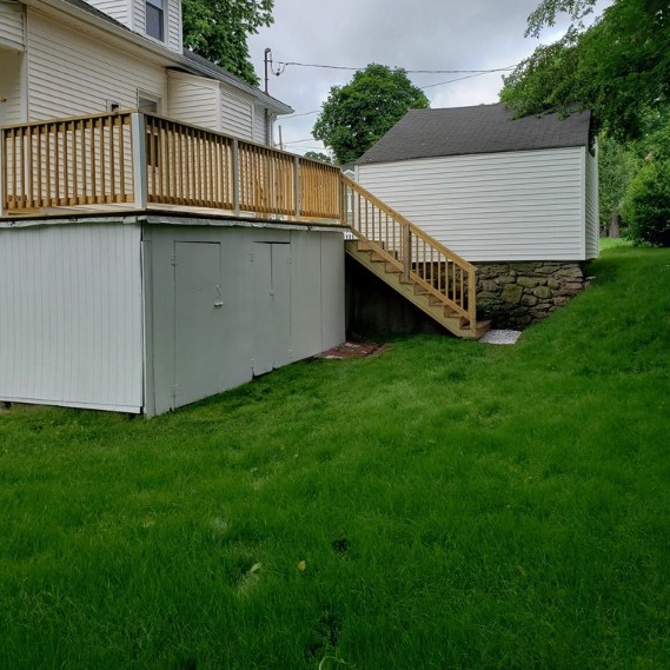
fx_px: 679
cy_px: 247
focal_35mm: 31
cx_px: 336
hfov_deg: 52.5
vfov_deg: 51.9
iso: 50
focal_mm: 4.3
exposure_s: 1/681
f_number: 2.4
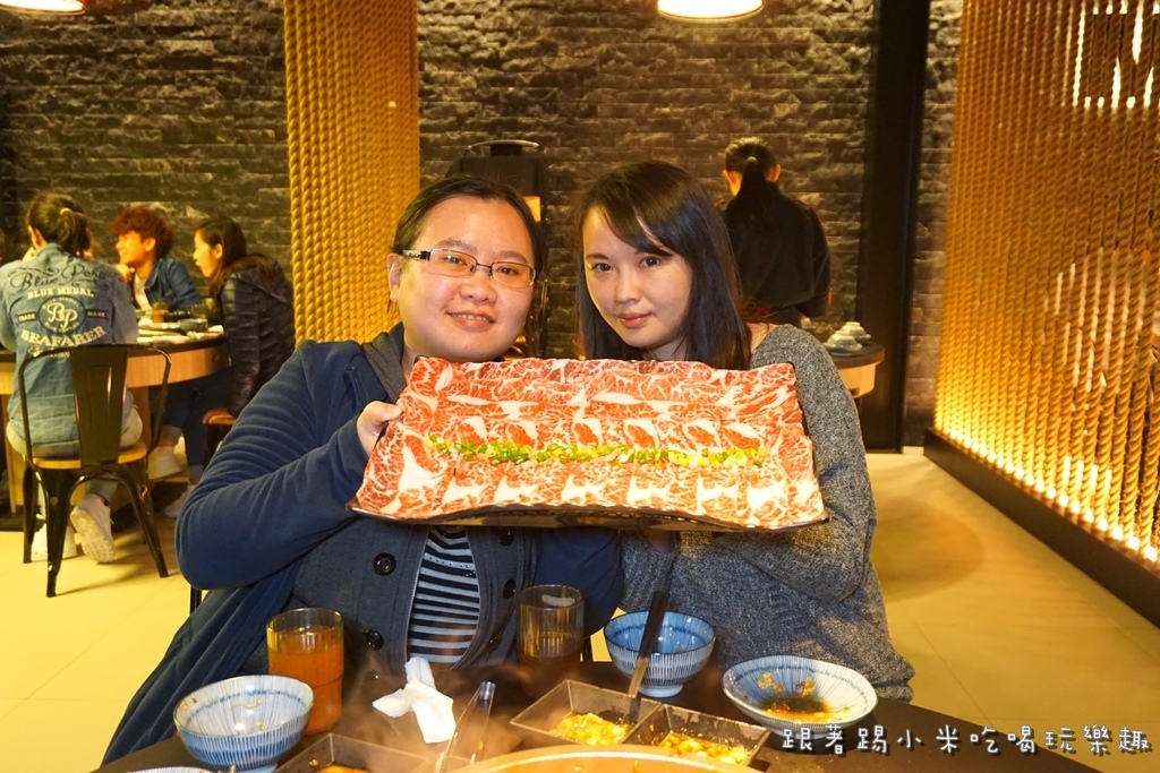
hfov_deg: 59.5
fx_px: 1015
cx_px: 580
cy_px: 386
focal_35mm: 32
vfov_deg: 41.7
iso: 3200
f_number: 4
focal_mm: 21
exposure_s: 1/30
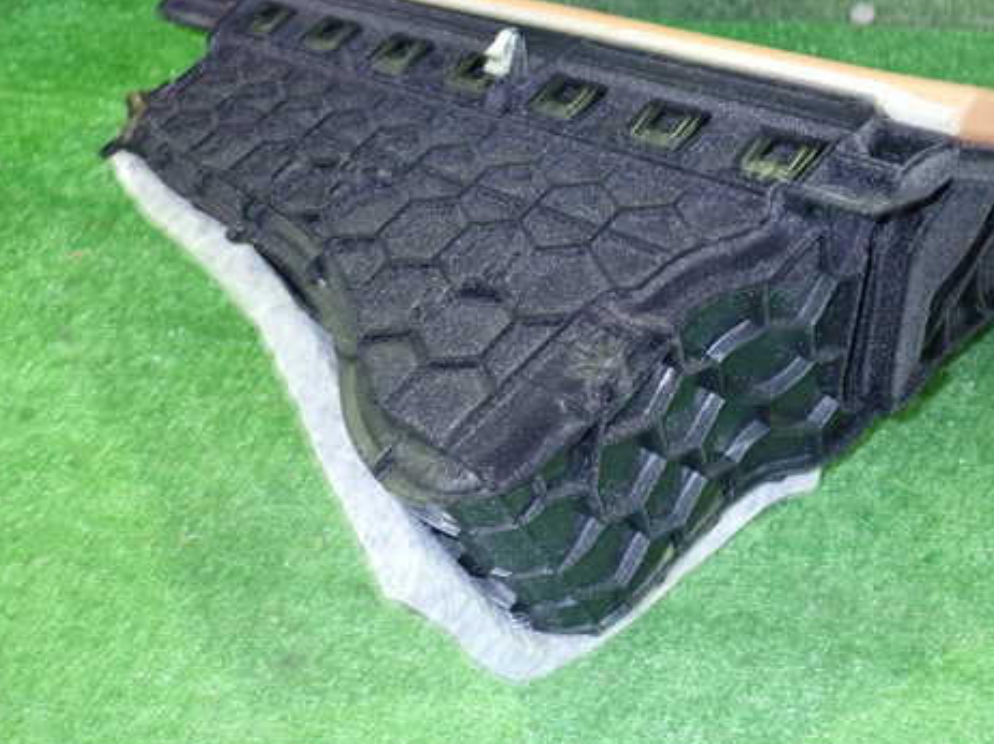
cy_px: 344
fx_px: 1119
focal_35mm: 39
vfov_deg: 36.8
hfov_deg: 47.6
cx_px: 590
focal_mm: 5.4
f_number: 6.3
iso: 800
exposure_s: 1/2.5
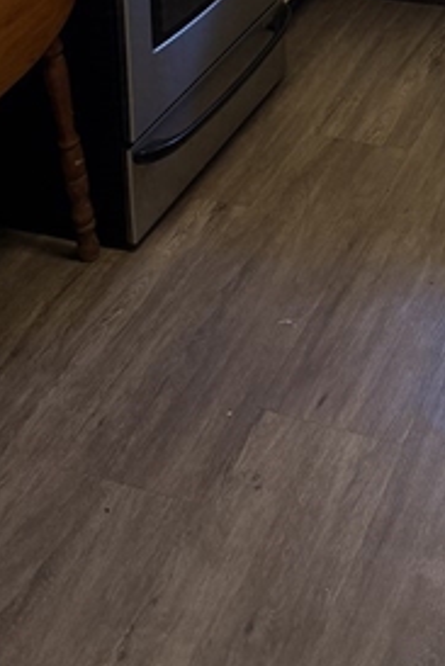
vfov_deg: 24.2
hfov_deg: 19.4
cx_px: 323
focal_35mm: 70
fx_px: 1296
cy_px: -258
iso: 200
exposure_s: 1/126
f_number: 1.78
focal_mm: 6.76
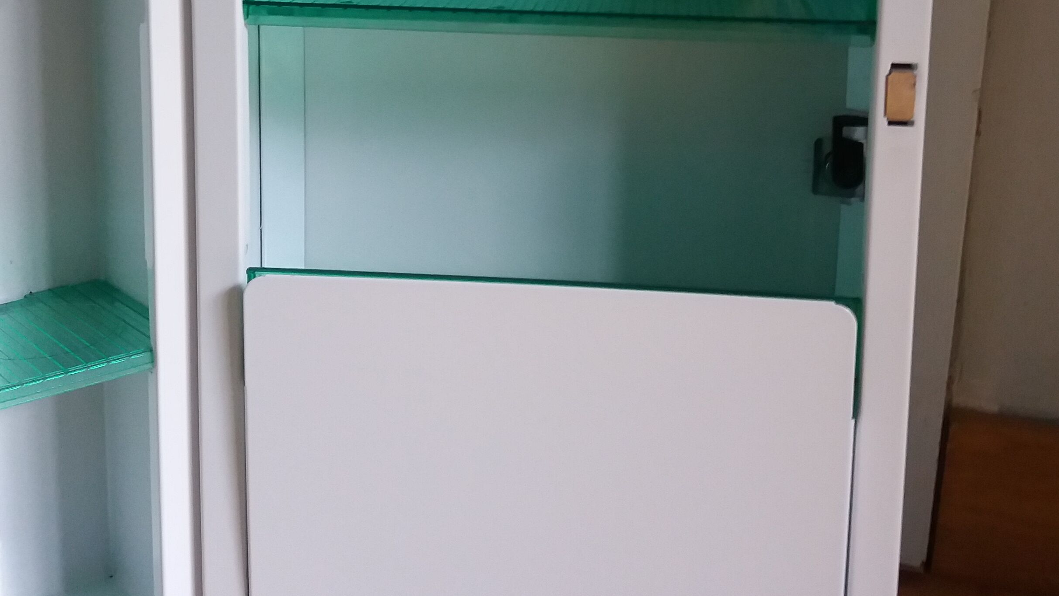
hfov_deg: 39.9
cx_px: 543
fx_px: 1460
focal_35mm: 52
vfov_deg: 22.3
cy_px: 19
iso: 160
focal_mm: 3.7
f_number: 1.9
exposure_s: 1/20
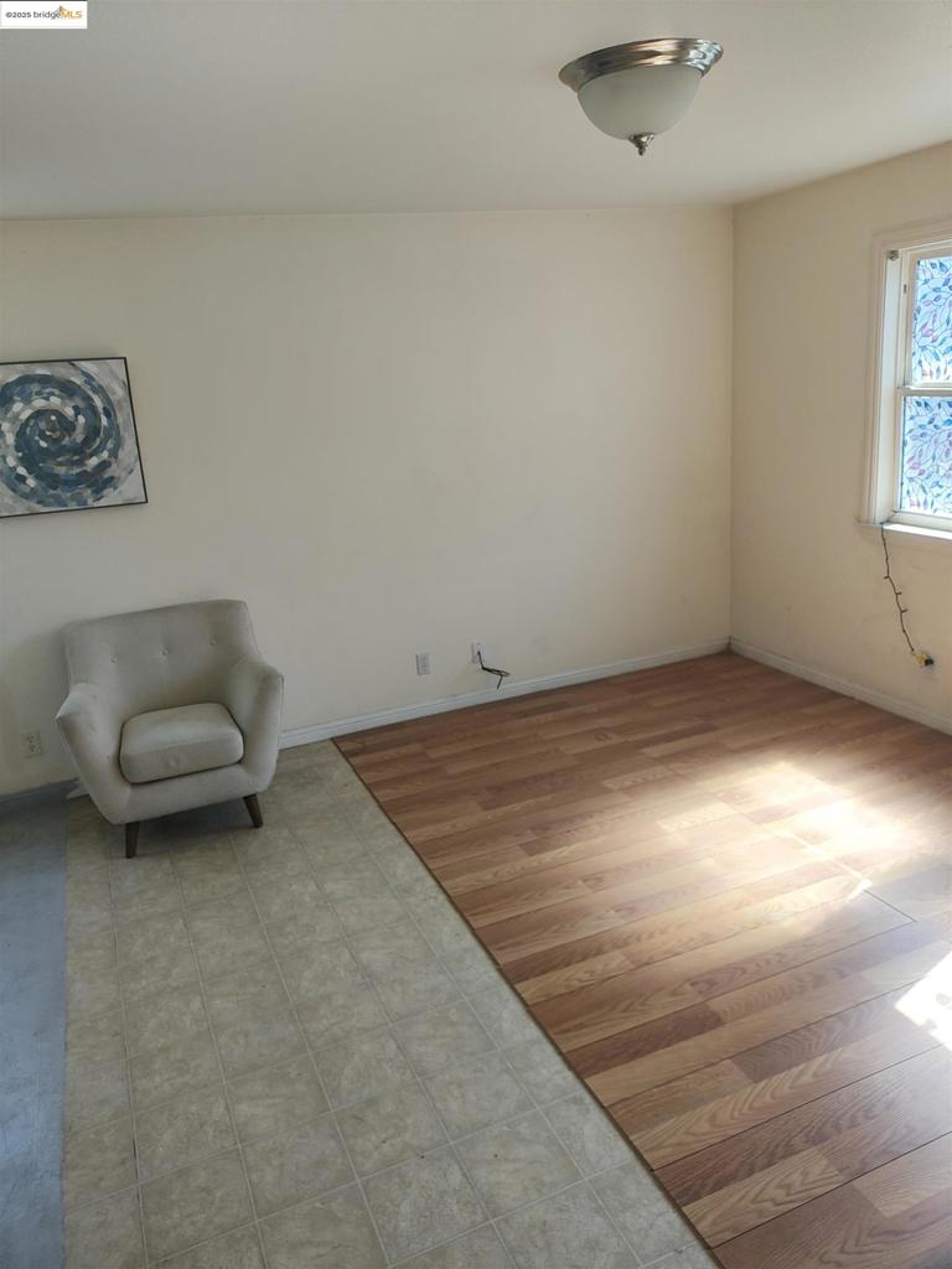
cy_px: 634
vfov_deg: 69.4
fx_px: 917
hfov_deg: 54.9
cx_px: 476
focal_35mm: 25
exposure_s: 1/148
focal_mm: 4.71
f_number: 1.7
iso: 100
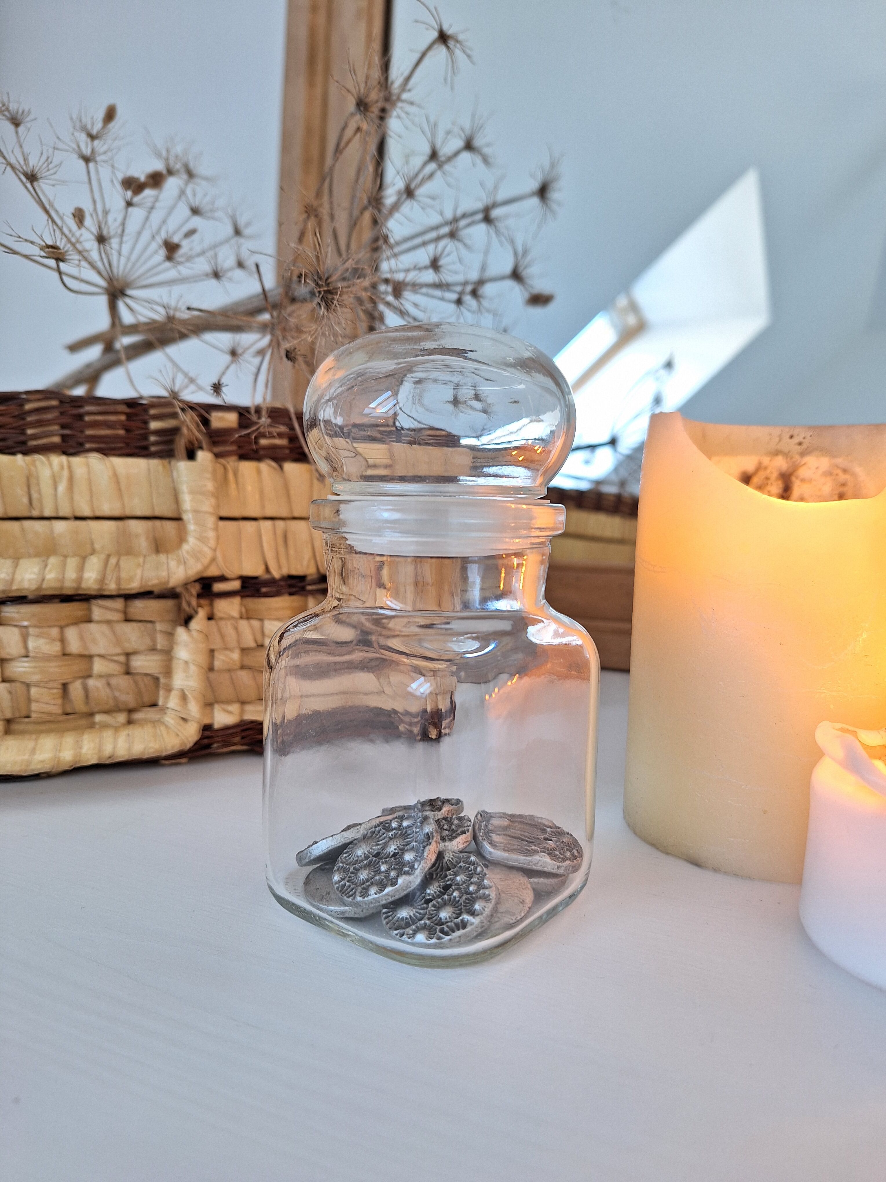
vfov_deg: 73.9
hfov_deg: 58.9
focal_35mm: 23
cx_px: 443
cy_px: 591
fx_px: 785
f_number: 1.8
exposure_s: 1/50
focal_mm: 5.54
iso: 50
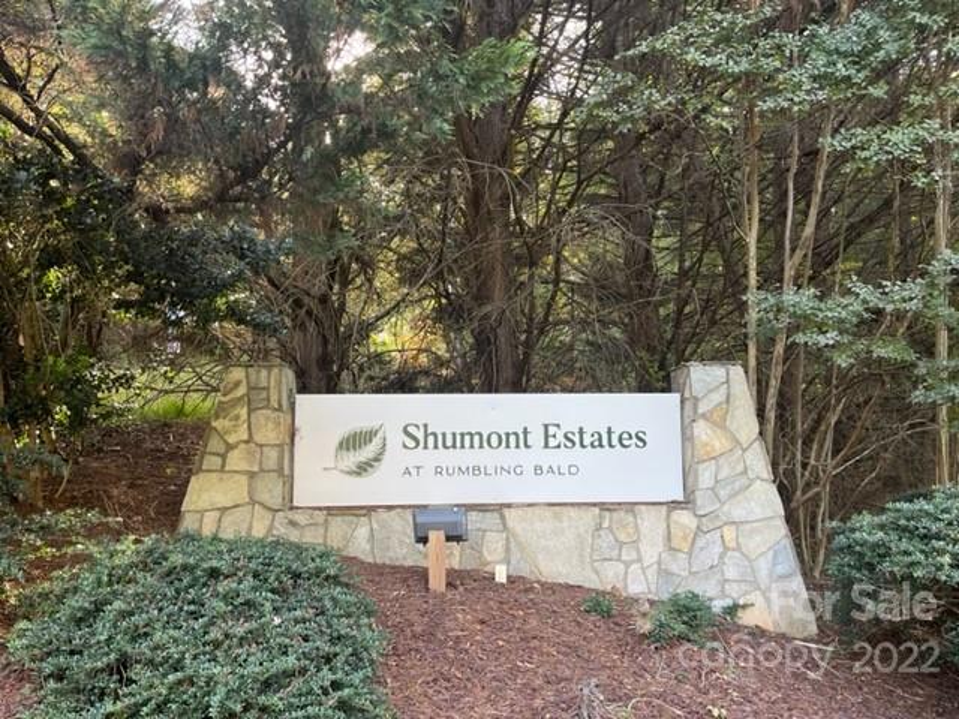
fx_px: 720
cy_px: 360
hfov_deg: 67.3
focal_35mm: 26
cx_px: 480
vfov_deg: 53.1
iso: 100
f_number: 1.6
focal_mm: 5.1
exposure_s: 1/122
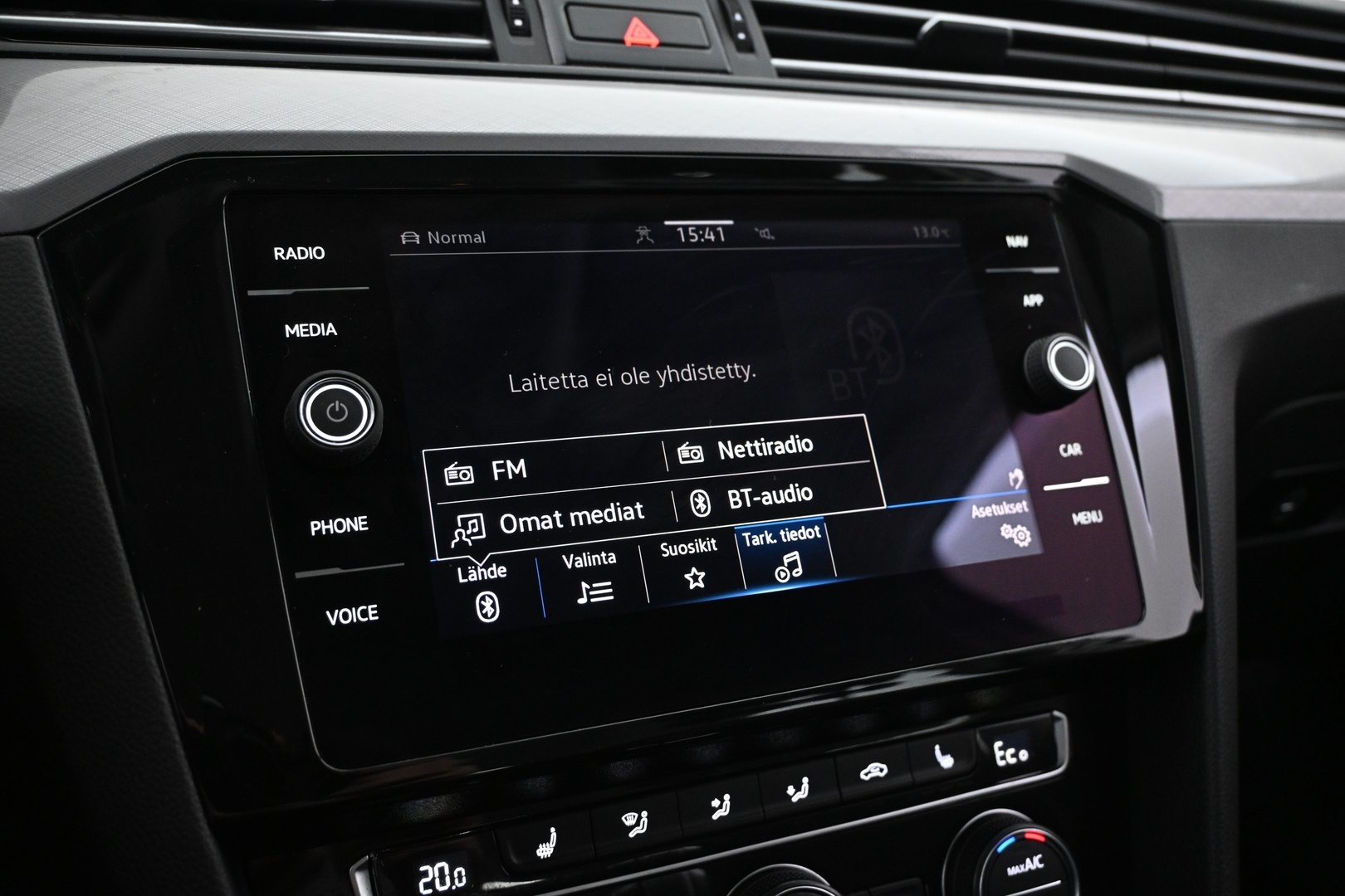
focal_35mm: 31
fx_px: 1149
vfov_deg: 42.6
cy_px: 448
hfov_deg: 60.7
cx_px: 672
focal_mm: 20.5
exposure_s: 1/30
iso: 1600
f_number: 3.8
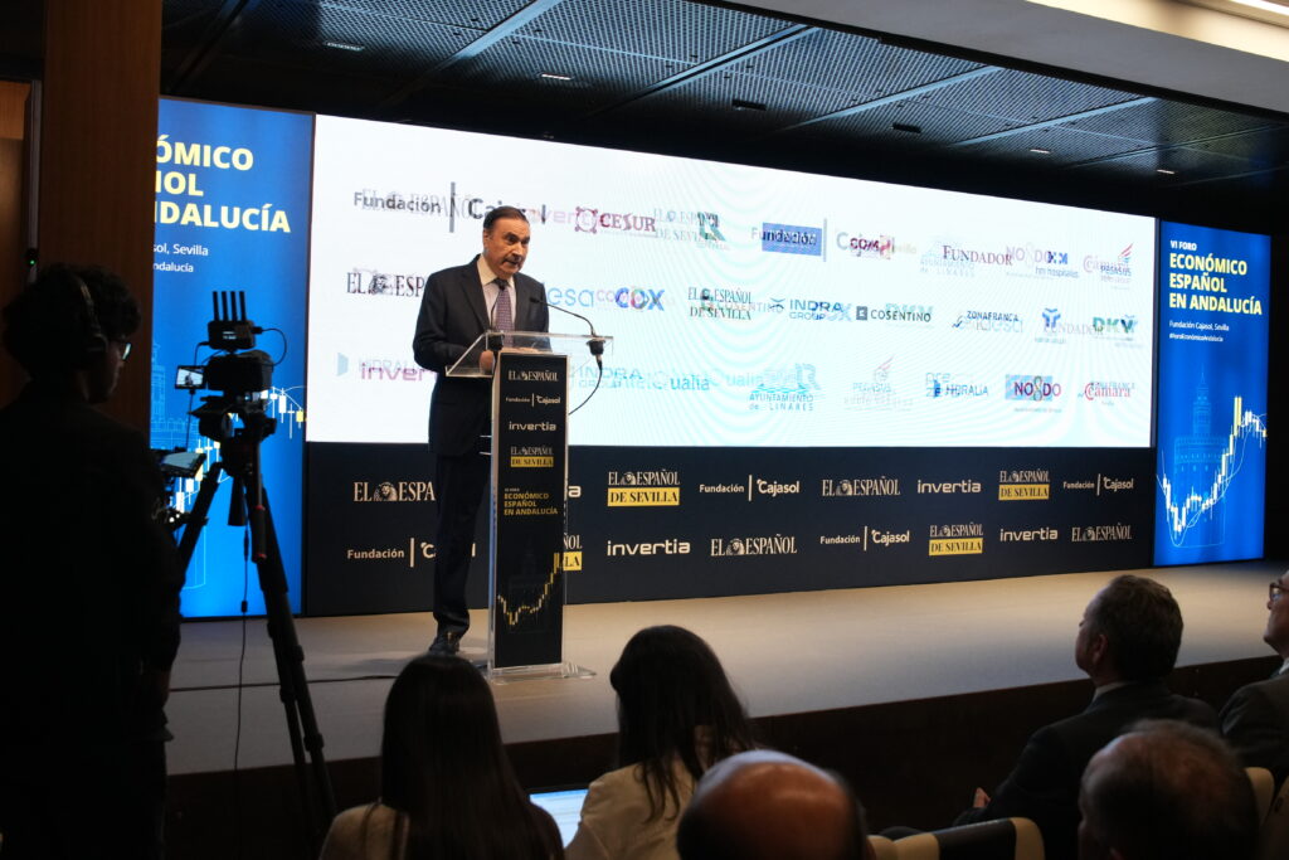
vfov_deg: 36.9
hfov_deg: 53.1
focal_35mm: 36
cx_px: 644
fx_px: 1289
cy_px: 430
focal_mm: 24
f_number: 4
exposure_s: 1/160
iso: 2000
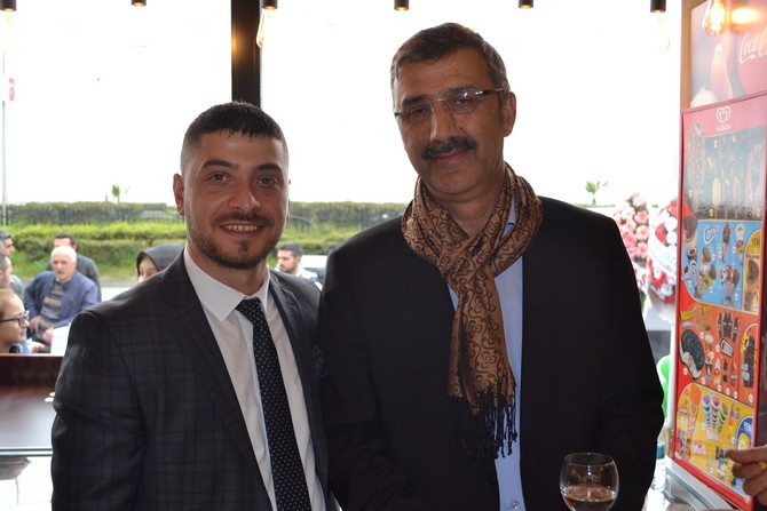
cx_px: 384
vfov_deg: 34.2
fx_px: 831
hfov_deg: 49.5
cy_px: 256
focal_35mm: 39
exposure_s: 1/125
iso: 360
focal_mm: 26
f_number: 4.2
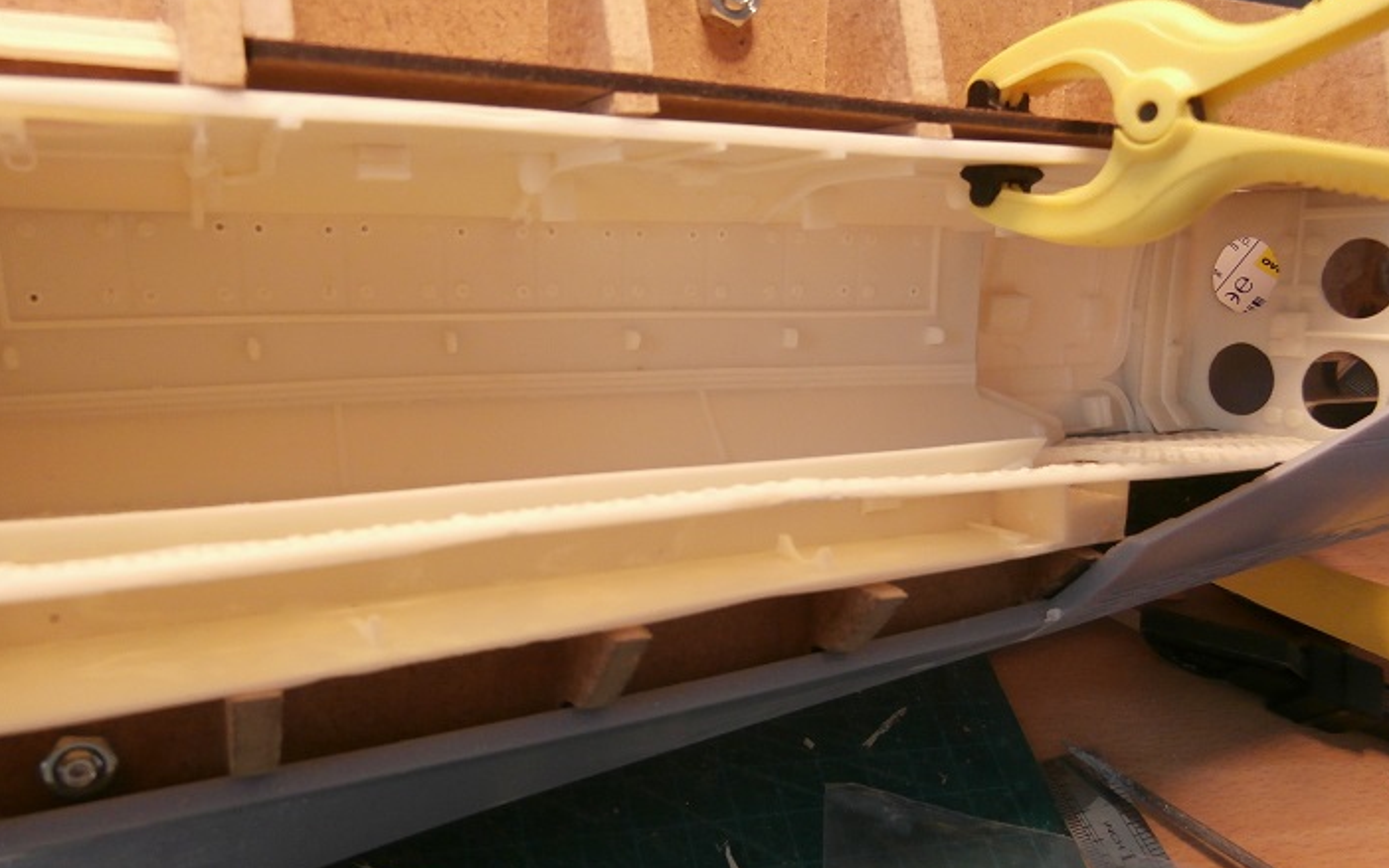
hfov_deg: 64.6
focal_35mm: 29
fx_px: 1098
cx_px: 653
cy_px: 473
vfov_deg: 43.1
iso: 200
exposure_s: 1/20
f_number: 3
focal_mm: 4.2
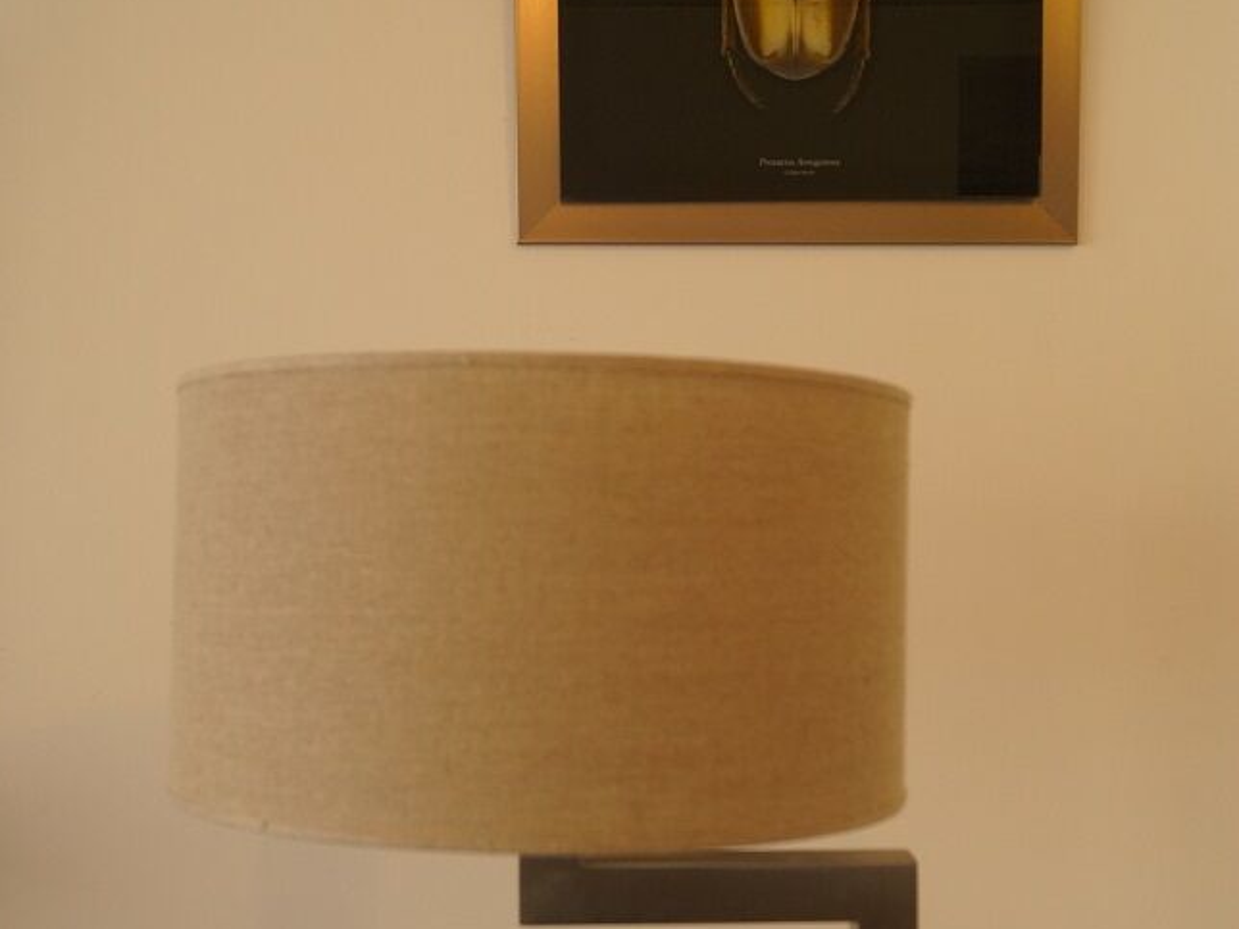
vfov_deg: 32.8
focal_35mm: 44
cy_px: 532
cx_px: 613
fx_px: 1575
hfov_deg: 42.9
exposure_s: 1/60
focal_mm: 20
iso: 500
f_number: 4
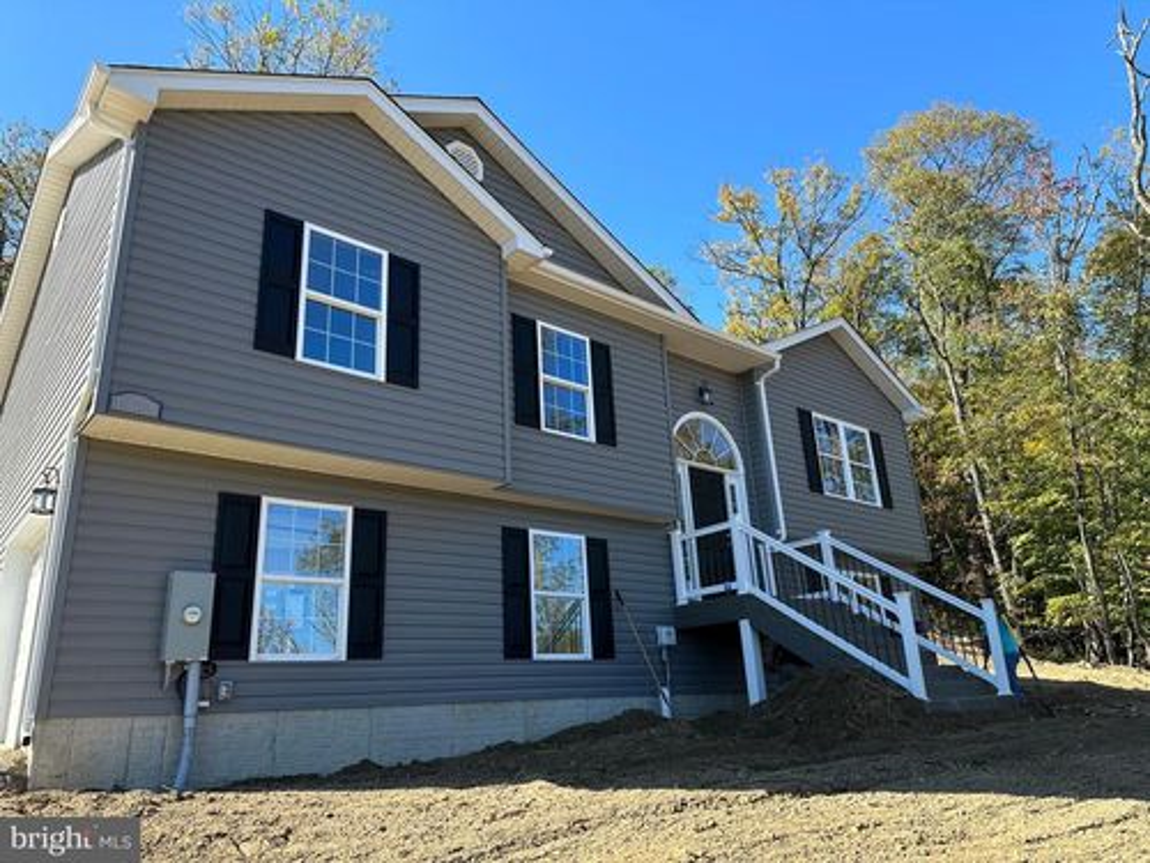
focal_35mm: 24
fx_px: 797
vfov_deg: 56.8
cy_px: 432
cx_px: 575
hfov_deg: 71.6
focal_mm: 6.86
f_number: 1.78
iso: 80
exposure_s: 1/1157
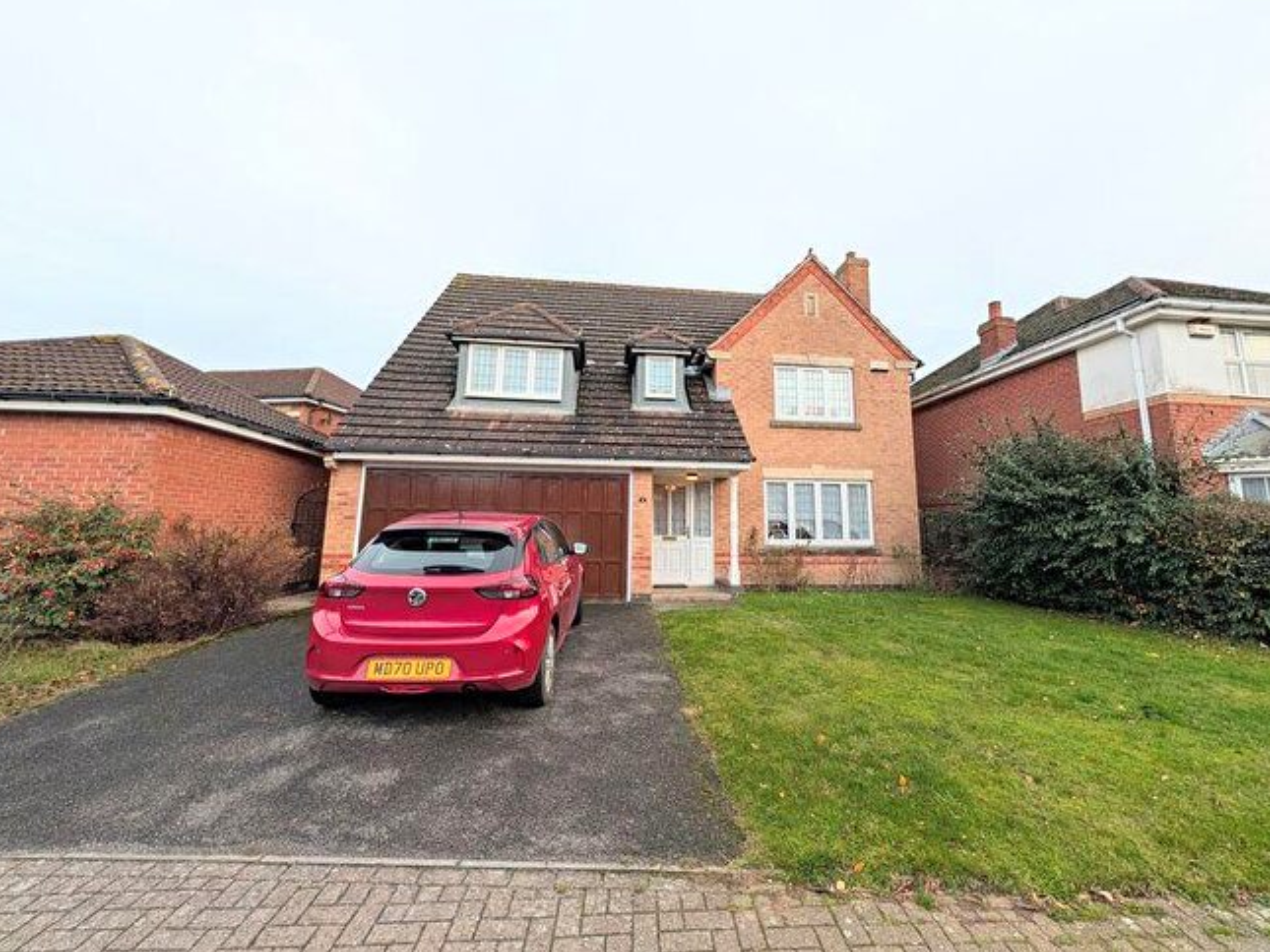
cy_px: 444
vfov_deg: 89.8
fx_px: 477
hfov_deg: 106.1
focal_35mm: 13
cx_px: 666
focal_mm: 2.02
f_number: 1.7
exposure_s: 1/501
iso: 88
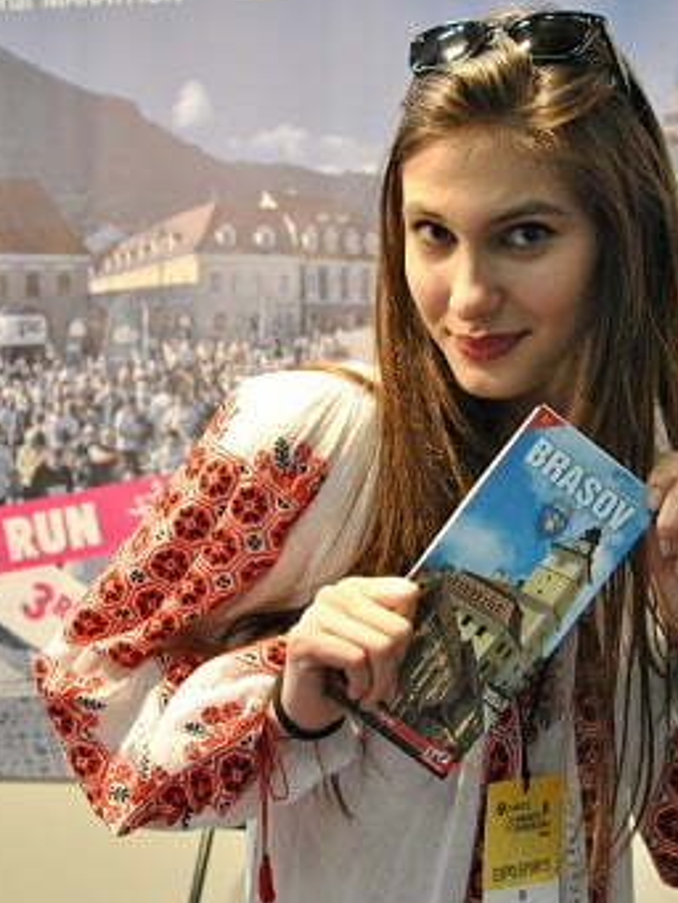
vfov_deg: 31.3
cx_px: 290
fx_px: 1614
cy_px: 433
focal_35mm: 62
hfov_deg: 23.7
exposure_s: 1/80
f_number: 4.5
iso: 800
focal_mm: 25
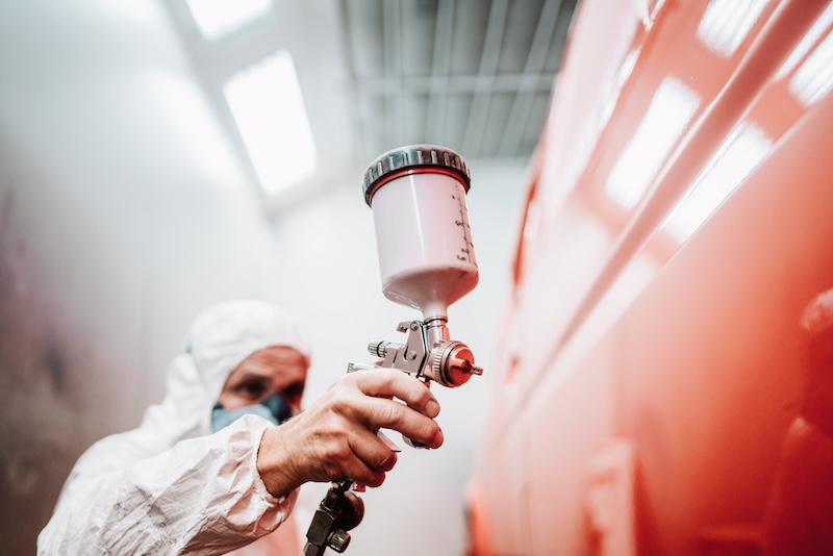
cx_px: 416
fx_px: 810
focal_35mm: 35
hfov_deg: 54.4
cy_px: 278
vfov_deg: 37.9
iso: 640
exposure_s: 1/400
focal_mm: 35
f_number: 1.7
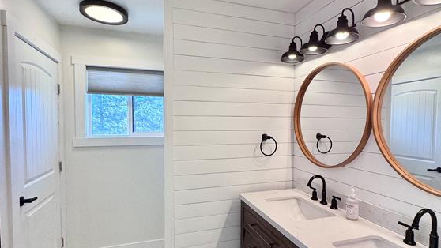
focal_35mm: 21
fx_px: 246
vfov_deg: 53.6
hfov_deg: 83.8
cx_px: 226
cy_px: 133
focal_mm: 2.22
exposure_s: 1/120
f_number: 2.2
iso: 50
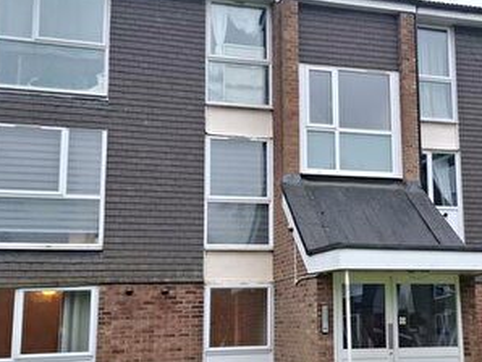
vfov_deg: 27.1
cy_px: 183
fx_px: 753
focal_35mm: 54
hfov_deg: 35.1
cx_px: 325
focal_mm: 5.54
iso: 250
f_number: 1.8
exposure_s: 1/50
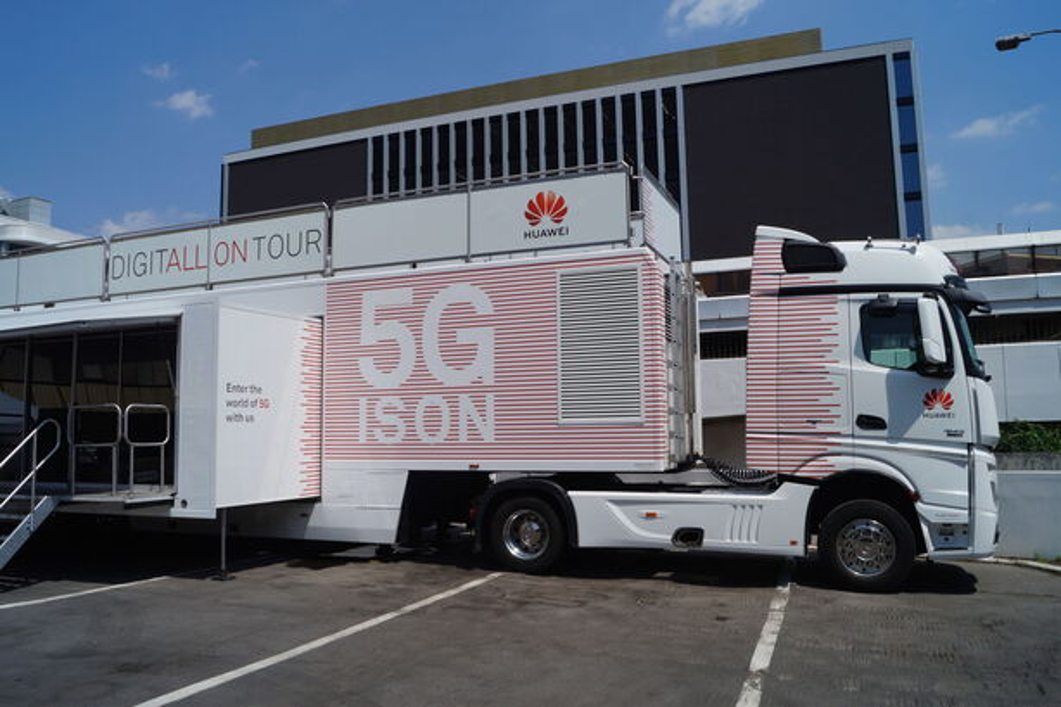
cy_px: 354
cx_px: 530
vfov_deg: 47.9
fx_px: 795
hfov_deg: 67.4
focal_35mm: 27
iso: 100
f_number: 10
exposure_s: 1/400
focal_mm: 18
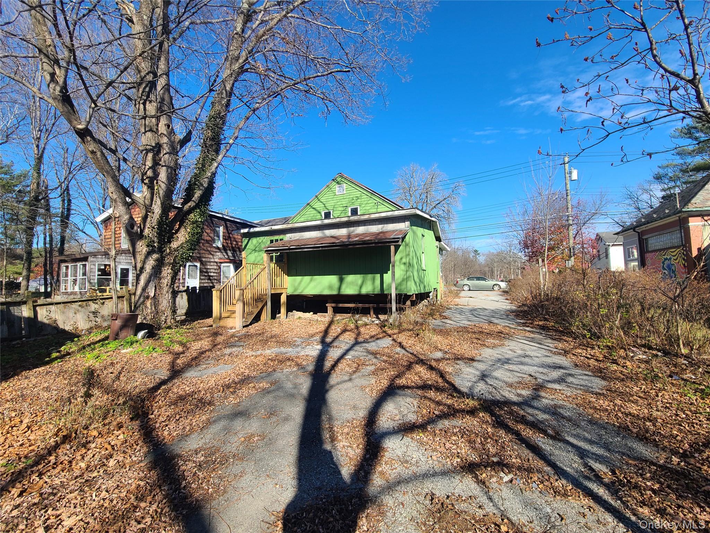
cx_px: 355
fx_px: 267
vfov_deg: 89.9
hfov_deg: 106.2
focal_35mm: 13
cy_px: 266
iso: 50
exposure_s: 1/950
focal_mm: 2.2
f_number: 2.2
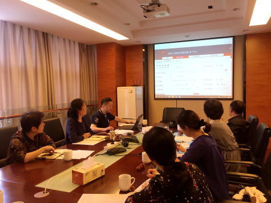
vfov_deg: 48.2
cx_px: 136
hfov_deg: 61.7
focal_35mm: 29
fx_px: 227
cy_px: 102
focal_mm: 4.15
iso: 125
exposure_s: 1/33
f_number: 2.2
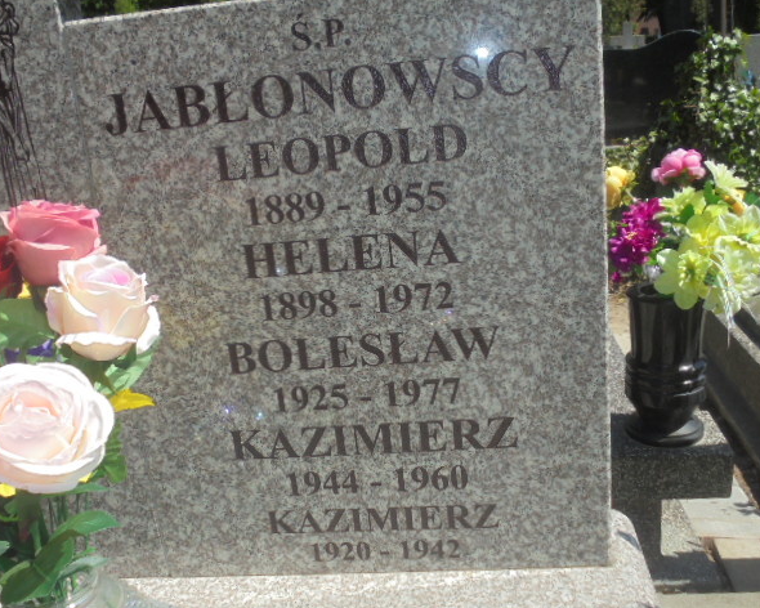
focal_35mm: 36
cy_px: 303
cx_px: 375
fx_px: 810
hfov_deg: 50.3
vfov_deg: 41.2
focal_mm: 6.1
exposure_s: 1/640
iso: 100
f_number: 4
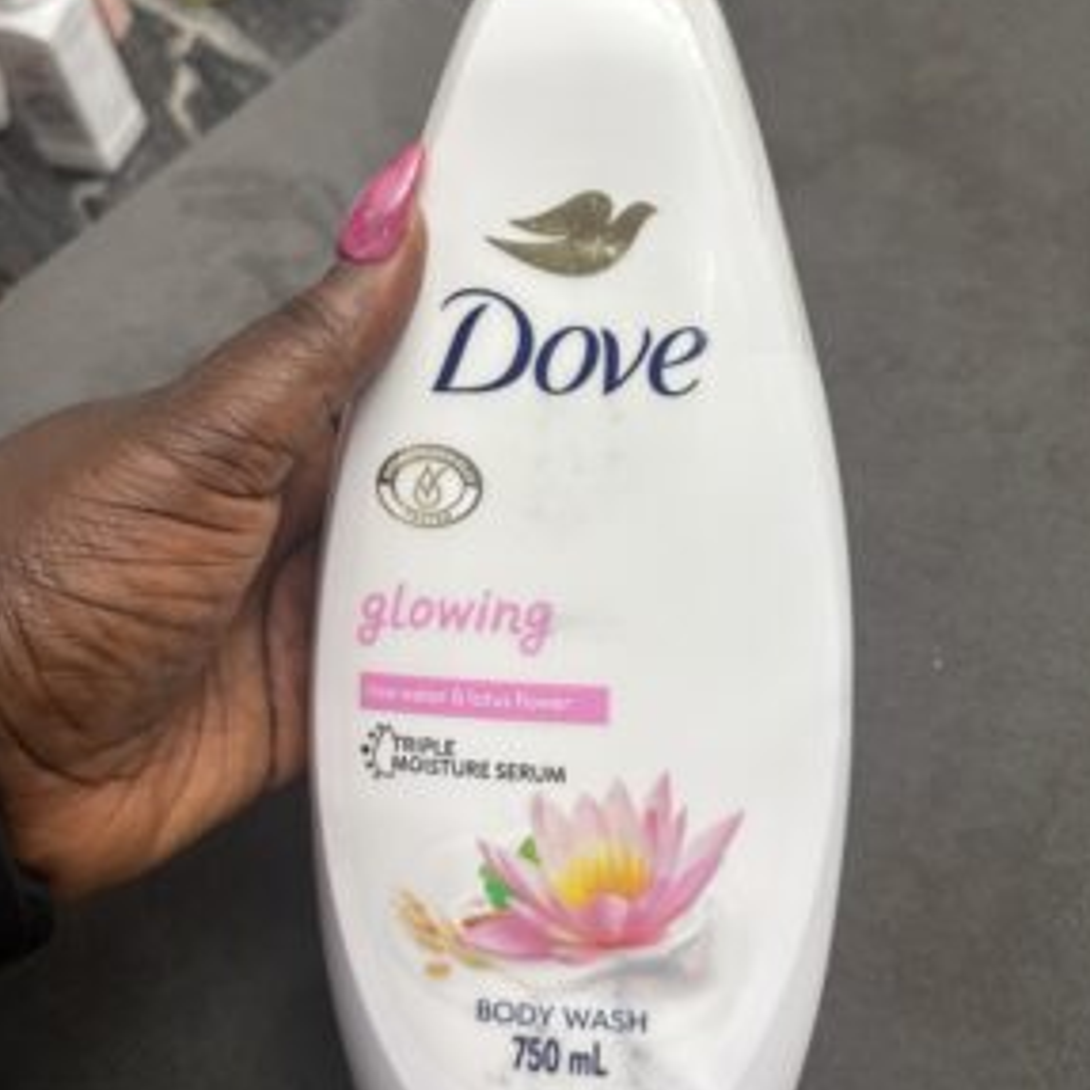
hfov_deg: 51.1
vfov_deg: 51.1
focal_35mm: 32
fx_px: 1140
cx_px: 558
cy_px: 524
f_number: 1.6
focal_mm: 5.96
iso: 160
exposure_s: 1/60
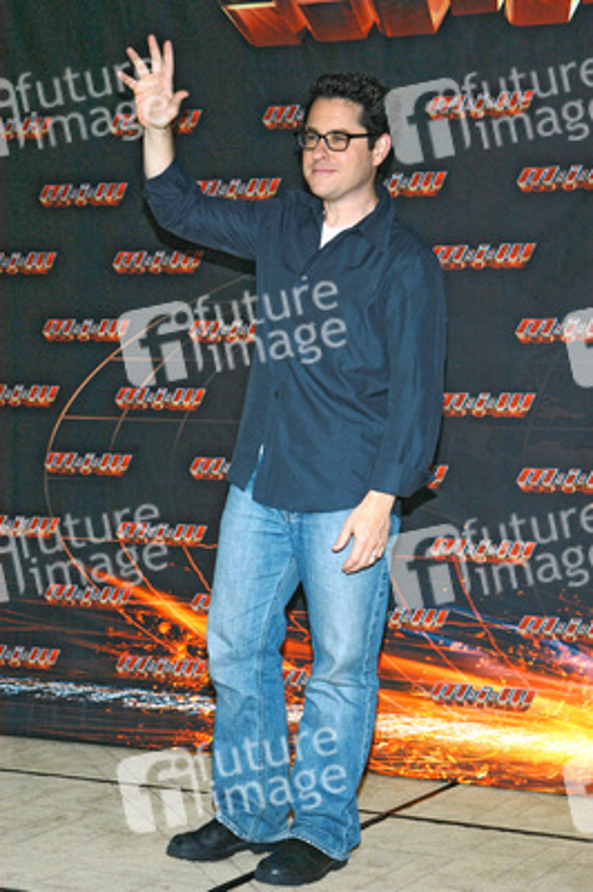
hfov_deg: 15.2
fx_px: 2227
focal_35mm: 90
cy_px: 446
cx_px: 296
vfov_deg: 22.6
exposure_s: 1/100
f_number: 7.1
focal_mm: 60
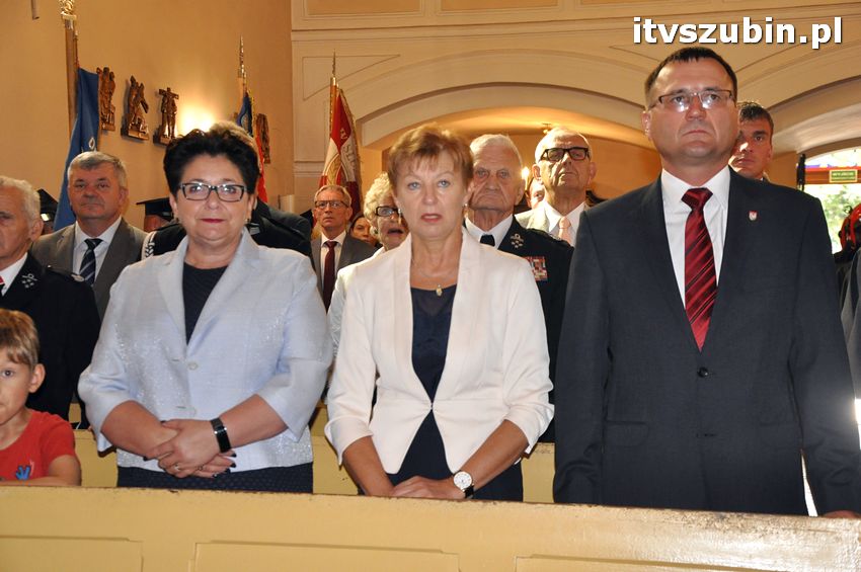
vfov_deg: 22.6
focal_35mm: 60
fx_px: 1434
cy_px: 286
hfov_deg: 33.4
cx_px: 430
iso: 1600
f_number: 4.8
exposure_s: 1/60
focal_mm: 40
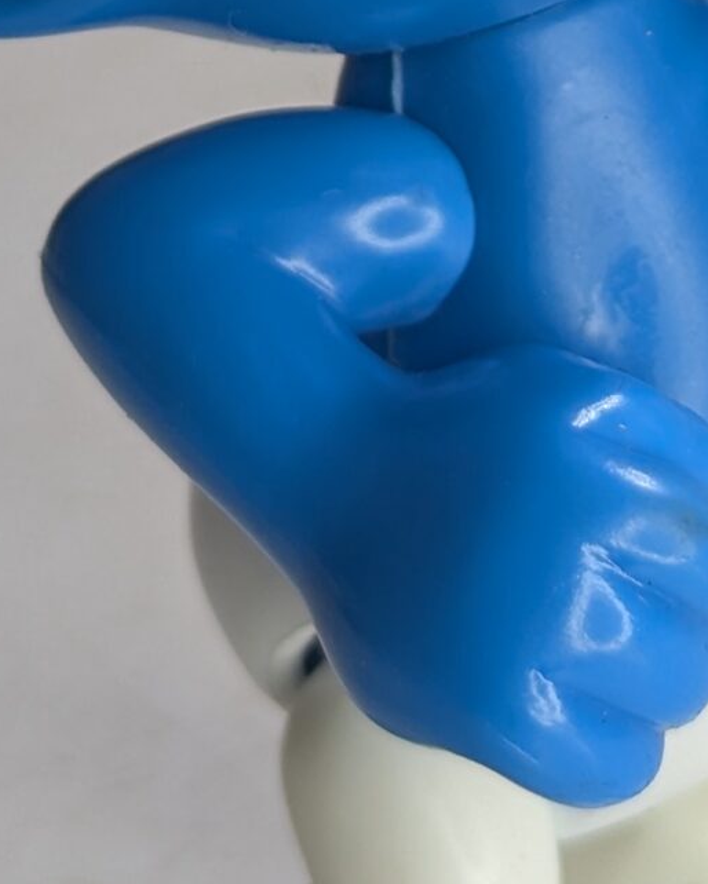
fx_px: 4896
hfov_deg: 8.3
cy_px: -30
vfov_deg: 10.2
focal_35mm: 187
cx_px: 539
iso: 47
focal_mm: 6.81
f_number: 1.85
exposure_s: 1/301
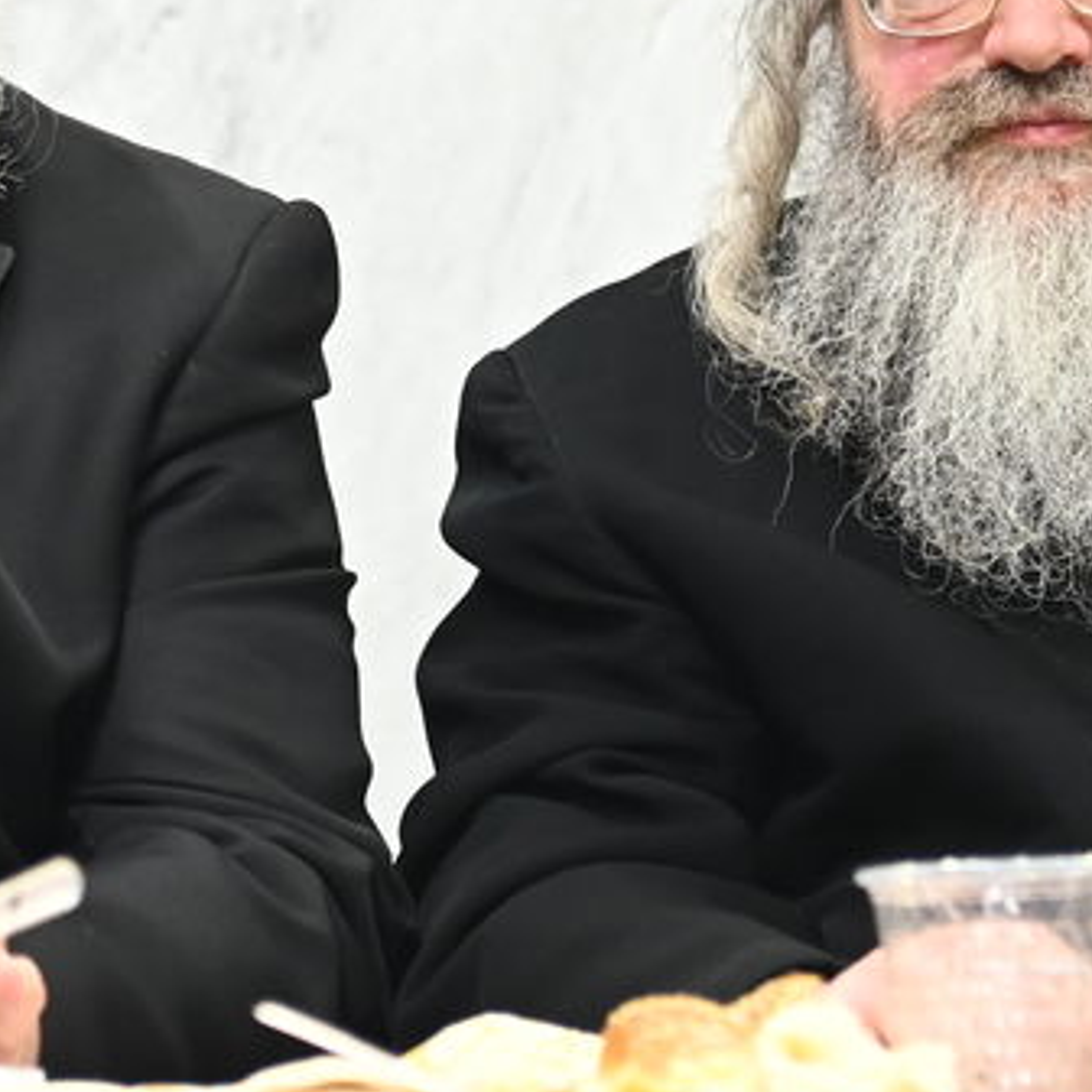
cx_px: -205
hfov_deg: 8.7
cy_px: -110
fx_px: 7067
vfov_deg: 8.8
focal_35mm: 198
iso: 1600
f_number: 3.5
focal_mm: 56
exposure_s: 1/160
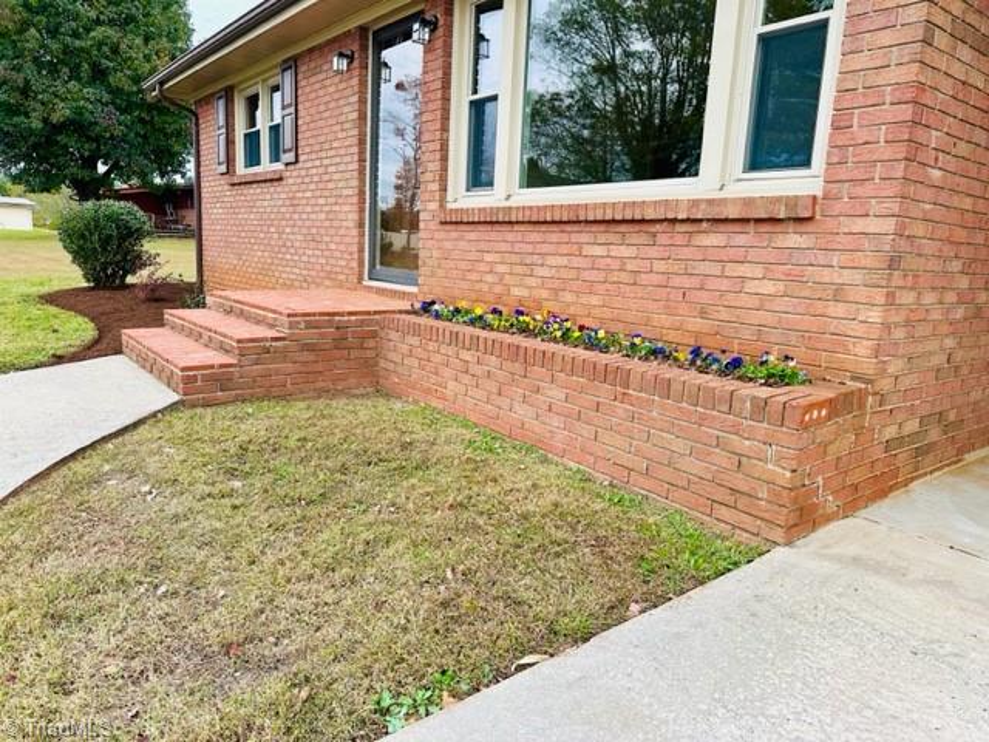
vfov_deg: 56.8
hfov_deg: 71.6
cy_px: 371
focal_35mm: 24
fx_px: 686
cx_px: 494
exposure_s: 1/564
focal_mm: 6.86
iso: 80
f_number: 1.78
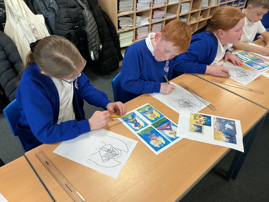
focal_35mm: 29
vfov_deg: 48.2
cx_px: 134
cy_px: 101
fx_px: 225
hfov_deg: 61.7
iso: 64
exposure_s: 1/60
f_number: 1.8
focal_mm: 3
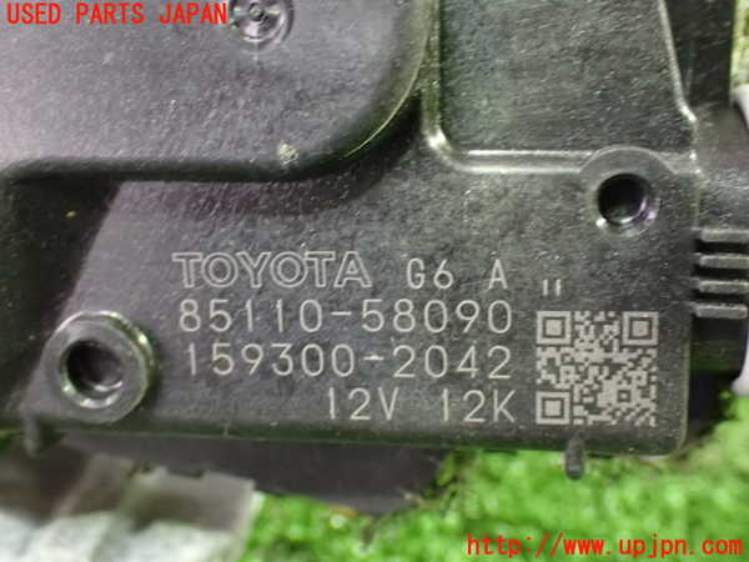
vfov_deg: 30.9
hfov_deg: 40.4
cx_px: 374
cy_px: 281
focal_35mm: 47
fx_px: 1017
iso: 1600
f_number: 3.1
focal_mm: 8.4
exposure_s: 1/15
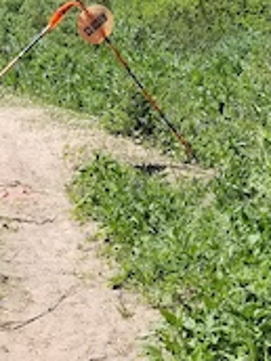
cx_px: 11
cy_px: 279
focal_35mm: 121
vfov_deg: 16.2
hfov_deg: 12.1
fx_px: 1263
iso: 50
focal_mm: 4.25
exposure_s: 1/1820
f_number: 1.7
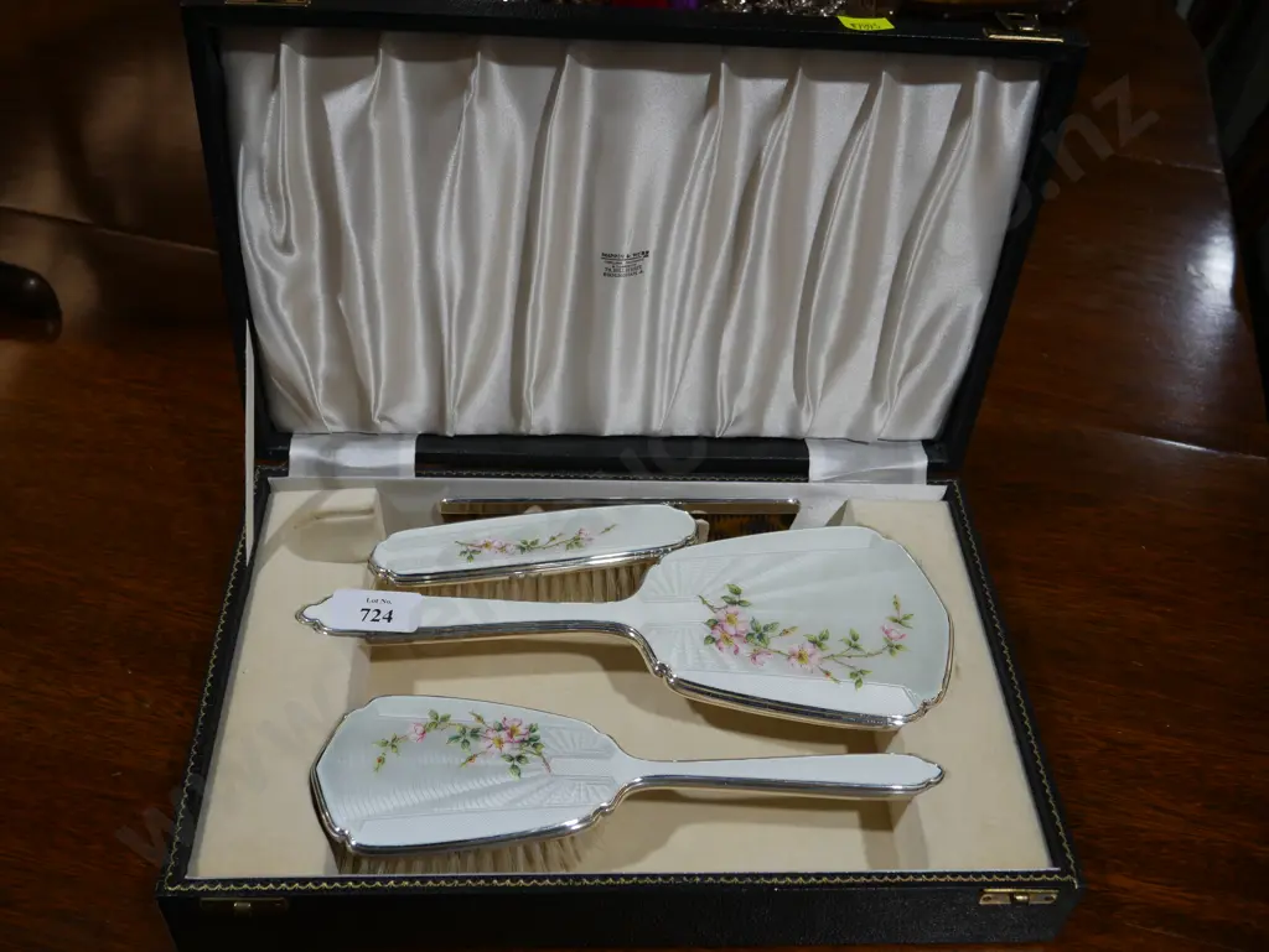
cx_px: 634
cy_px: 476
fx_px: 1394
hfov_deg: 49.0
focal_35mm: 38
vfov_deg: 37.8
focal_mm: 19
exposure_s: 1/125
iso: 200
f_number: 4.1
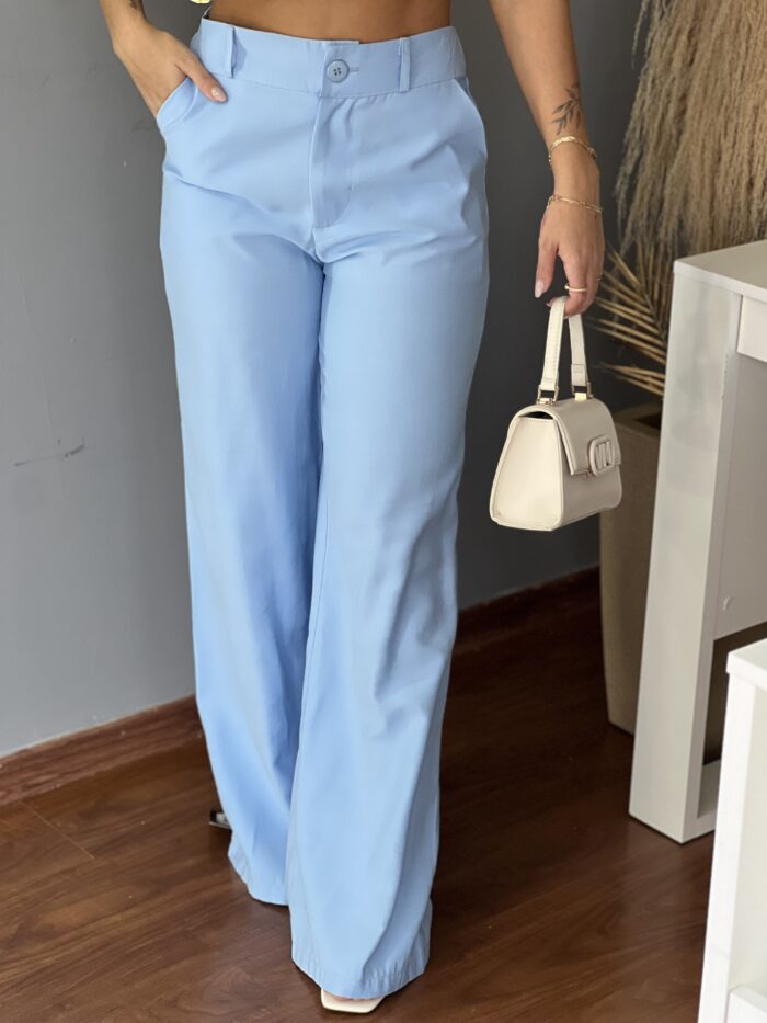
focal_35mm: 77
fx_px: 2274
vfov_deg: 25.3
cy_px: 512
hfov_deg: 19.1
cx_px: 384
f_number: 2.8
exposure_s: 1/121
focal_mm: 9
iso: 160
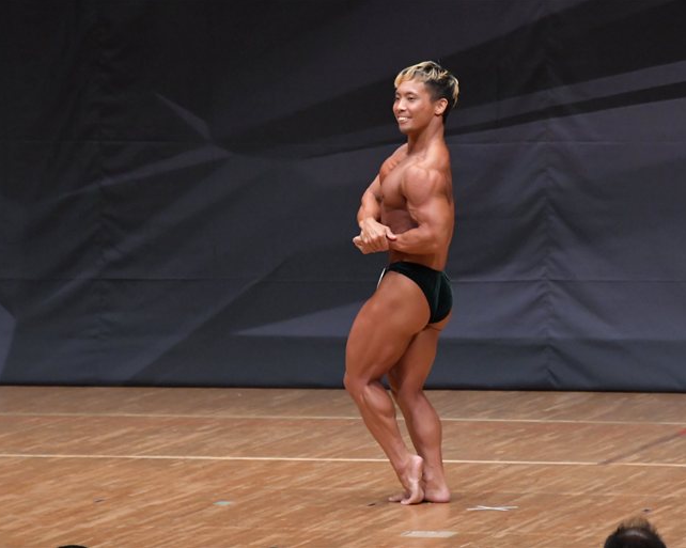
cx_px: 370
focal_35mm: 323
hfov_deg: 6.0
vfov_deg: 4.8
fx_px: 6555
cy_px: 273
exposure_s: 1/400
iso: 6400
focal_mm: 190
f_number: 5.6
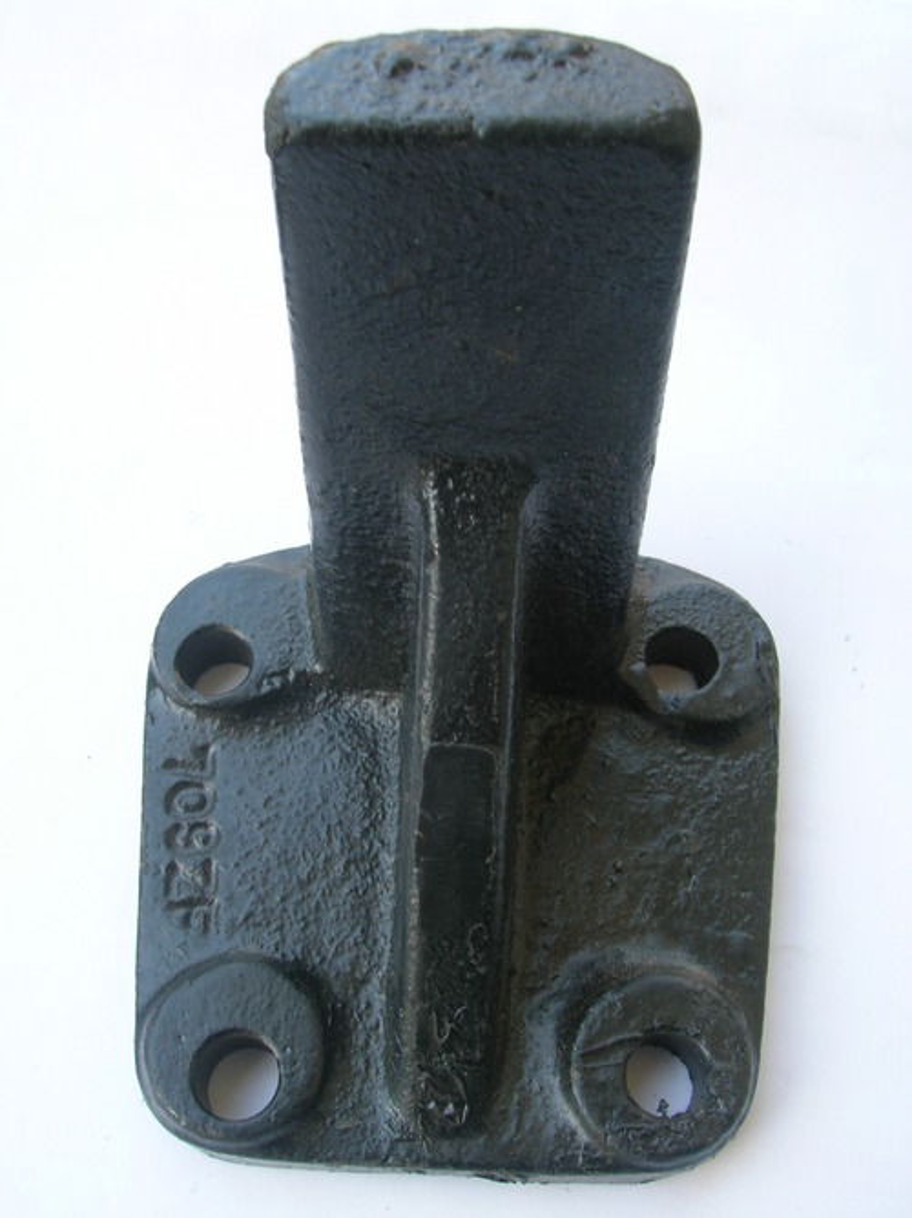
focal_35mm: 34
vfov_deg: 54.0
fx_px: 1196
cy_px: 609
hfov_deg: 41.7
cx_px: 456
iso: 50
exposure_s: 1/32.1
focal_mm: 5.7
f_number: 4.9
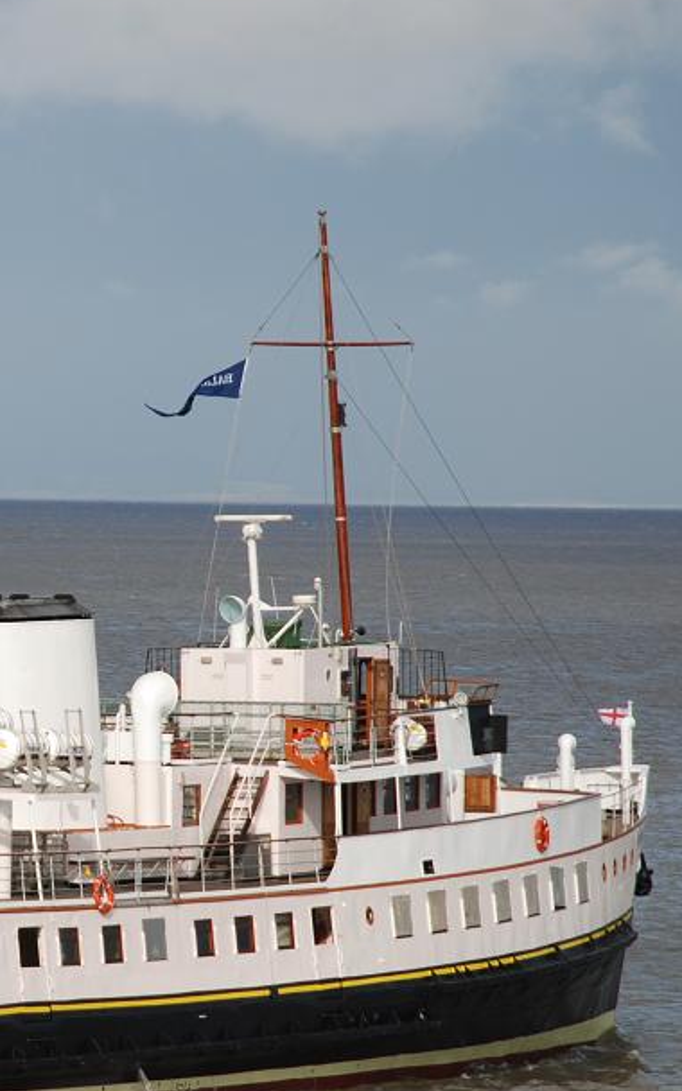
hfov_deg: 3.3
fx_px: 11746
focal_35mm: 395
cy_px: 614
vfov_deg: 5.3
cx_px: -50
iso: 100
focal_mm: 135
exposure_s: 1/500
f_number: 5.6
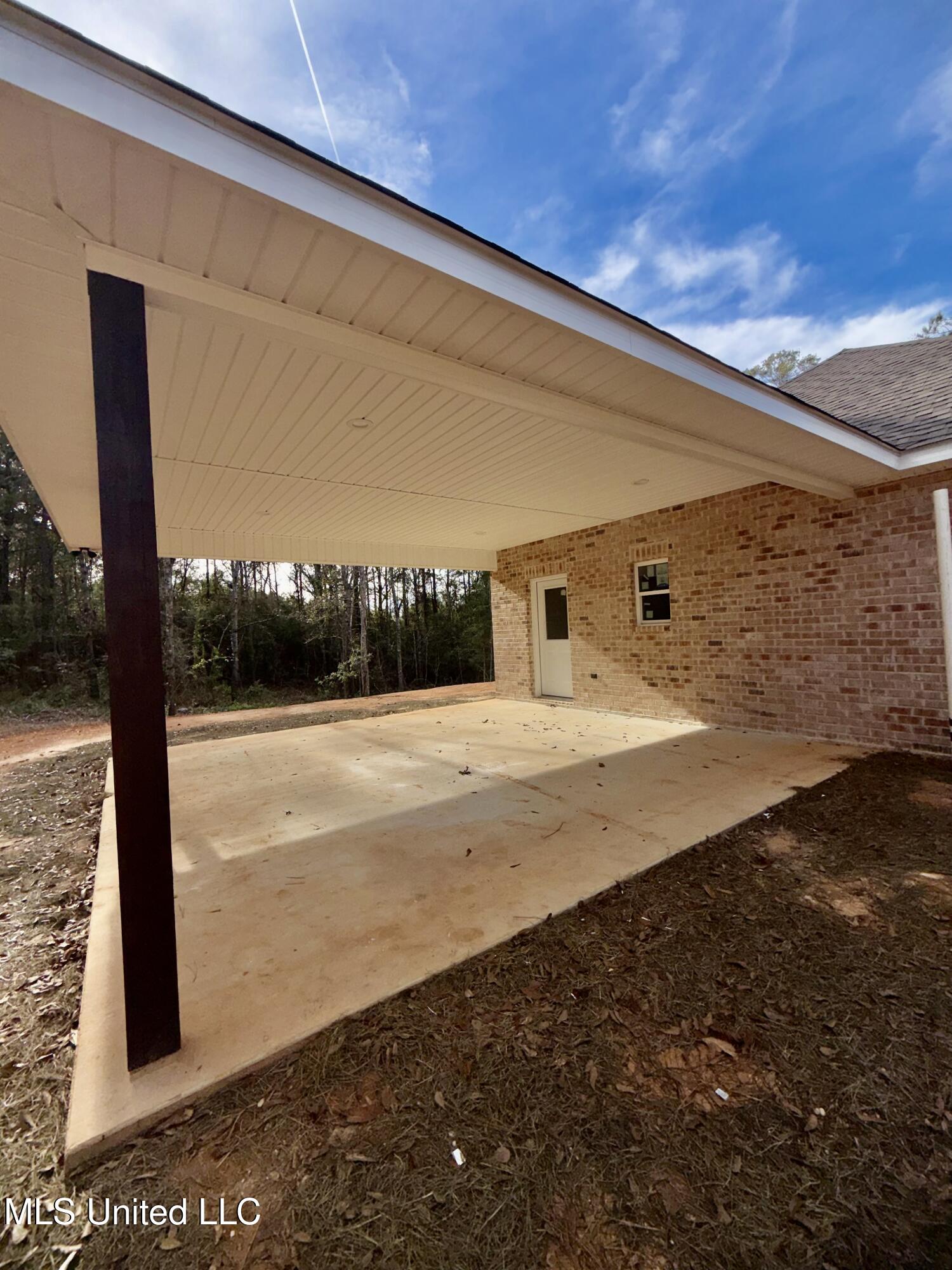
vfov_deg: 102.1
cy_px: 635
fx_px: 513
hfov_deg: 85.7
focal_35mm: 14
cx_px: 476
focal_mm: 2.22
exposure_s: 1/901
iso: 16
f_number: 2.2
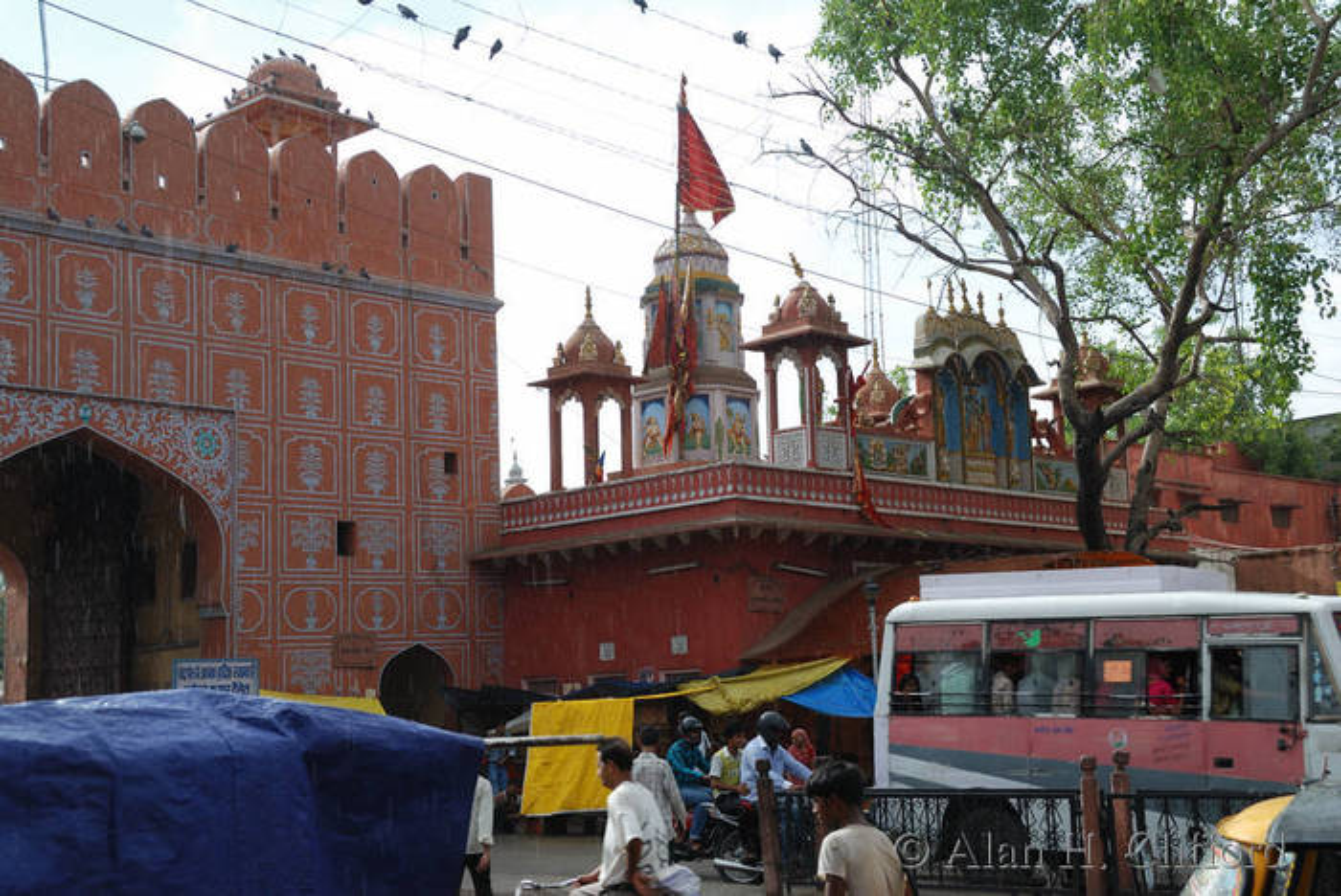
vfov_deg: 28.1
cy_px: 448
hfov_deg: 41.1
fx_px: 1789
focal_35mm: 48
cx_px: 670
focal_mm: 32
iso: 100
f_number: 7.1
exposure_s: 1/160
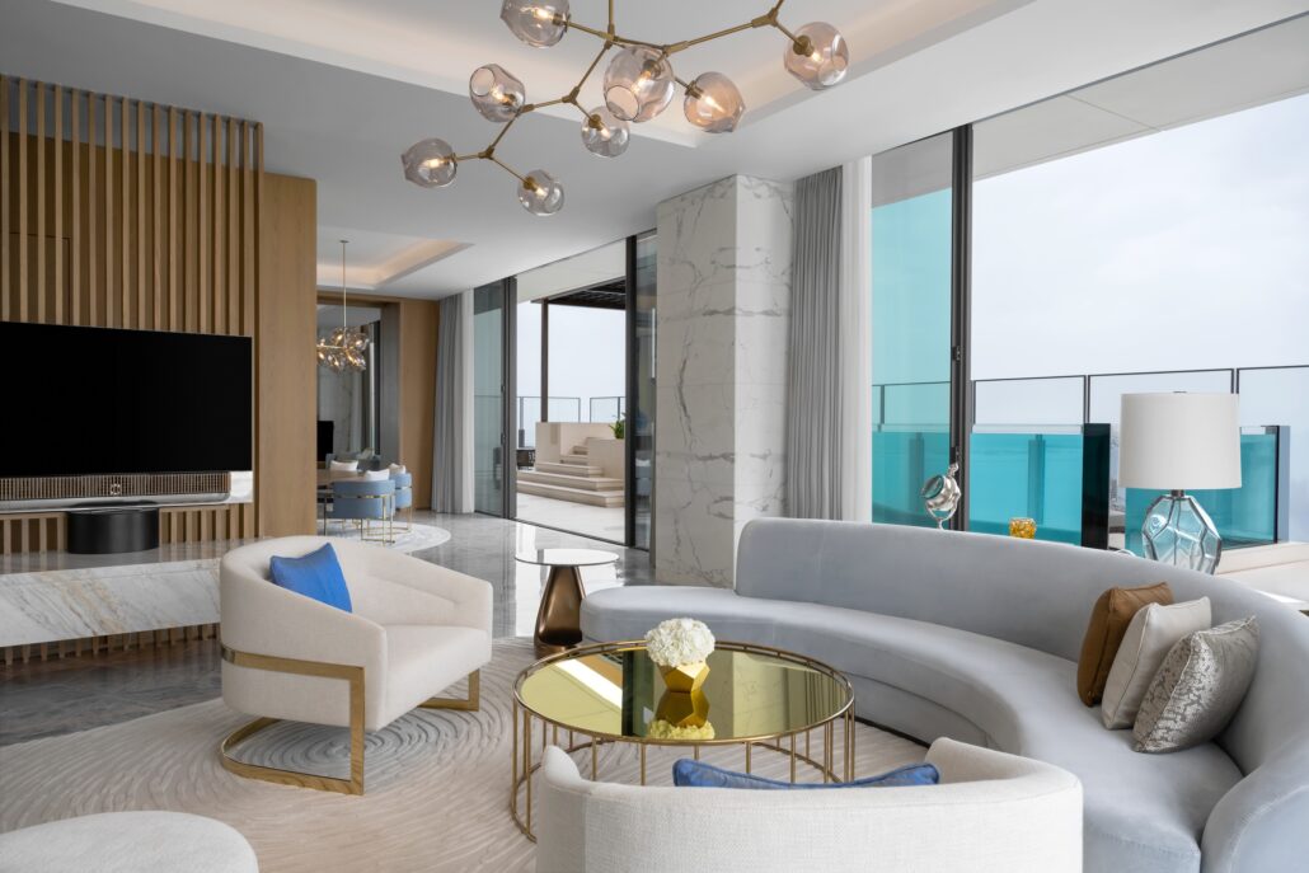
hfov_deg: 73.7
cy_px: 436
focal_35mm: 24
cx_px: 654
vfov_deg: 53.1
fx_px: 873
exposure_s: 1/500
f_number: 6.3
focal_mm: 24
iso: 200
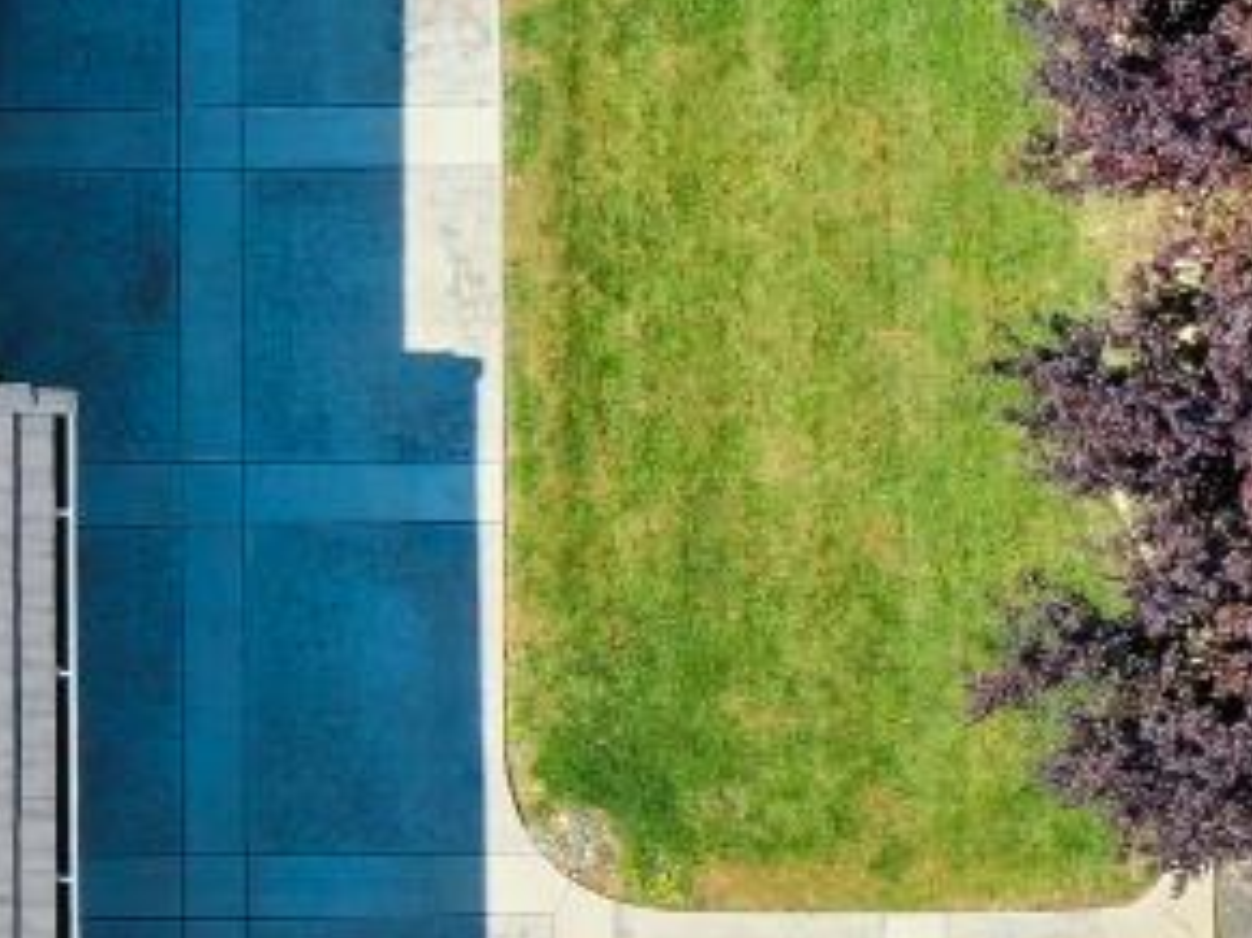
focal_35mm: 139
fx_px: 5025
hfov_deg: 12.3
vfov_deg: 10.6
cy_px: 757
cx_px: -1398
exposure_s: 1/320
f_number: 5.6
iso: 100
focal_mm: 10.26
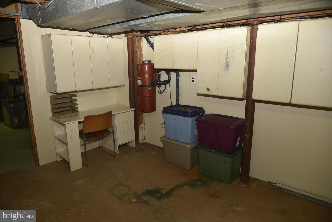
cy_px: 111
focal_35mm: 24
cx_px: 166
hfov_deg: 73.7
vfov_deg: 53.1
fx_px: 221
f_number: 5
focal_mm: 24
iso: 200
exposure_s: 1/60
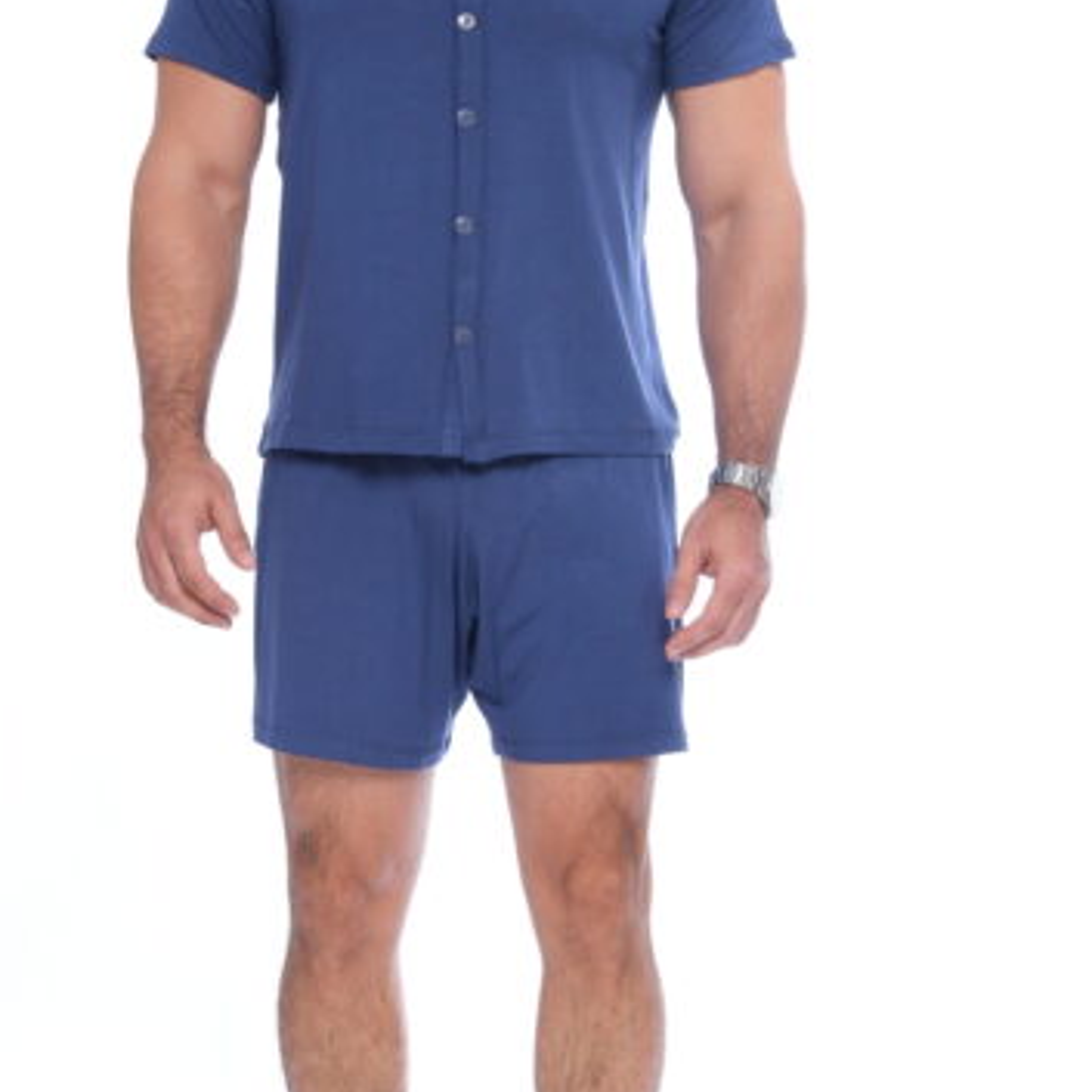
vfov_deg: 15.5
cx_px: 498
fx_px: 3997
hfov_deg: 15.6
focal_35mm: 112
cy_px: 455
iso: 400
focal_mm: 41.4
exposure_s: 1/250
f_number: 8
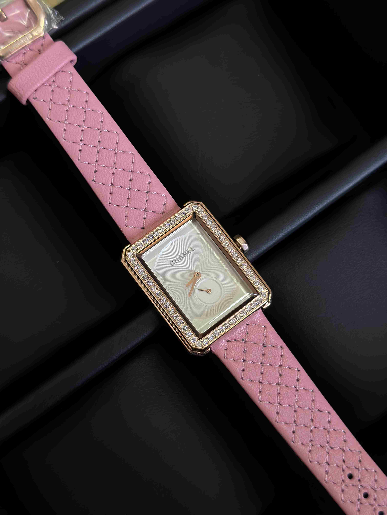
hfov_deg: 30.3
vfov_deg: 39.7
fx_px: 716
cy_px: 258
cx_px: 194
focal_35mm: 48
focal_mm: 6.86
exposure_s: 1/121
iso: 100
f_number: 1.78
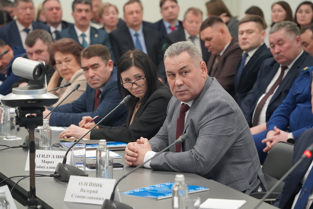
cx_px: 156
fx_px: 1200
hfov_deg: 14.9
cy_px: 104
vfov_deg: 9.9
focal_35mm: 138
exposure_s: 1/160
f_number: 5
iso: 8000
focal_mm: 138
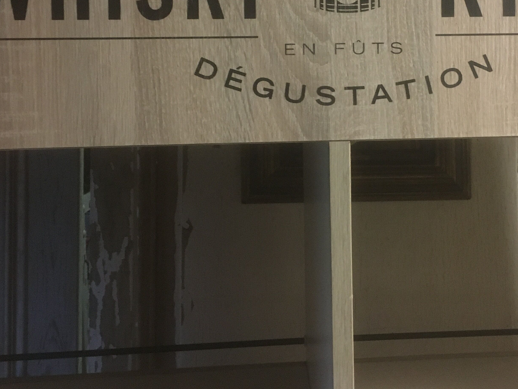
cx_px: 325
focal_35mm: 48
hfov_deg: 39.4
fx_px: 718
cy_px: 88
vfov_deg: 29.7
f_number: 2.2
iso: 400
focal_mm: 4.15
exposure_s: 1/17
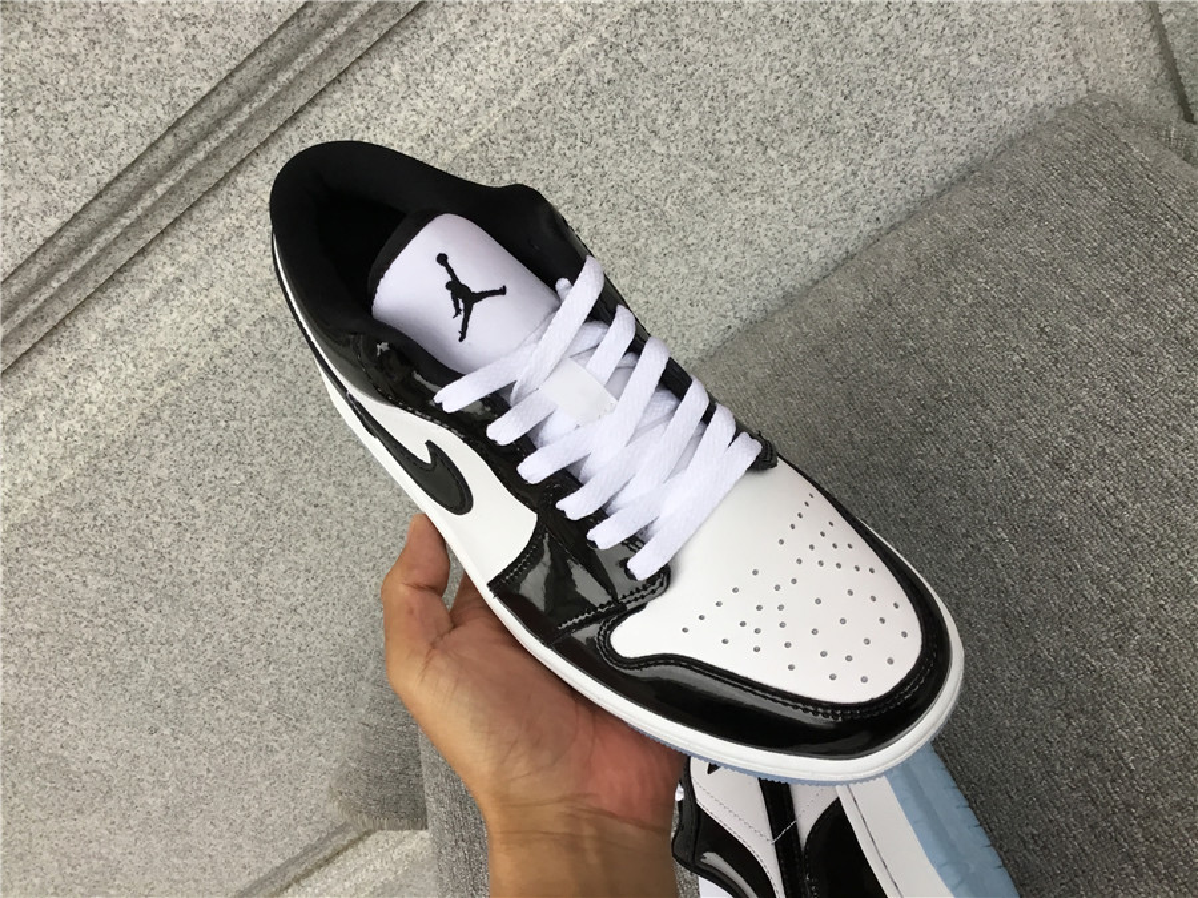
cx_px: 599
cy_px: 449
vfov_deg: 45.4
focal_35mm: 31
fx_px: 1073
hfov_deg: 58.4
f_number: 2.4
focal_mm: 3.3
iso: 25
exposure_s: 1/30
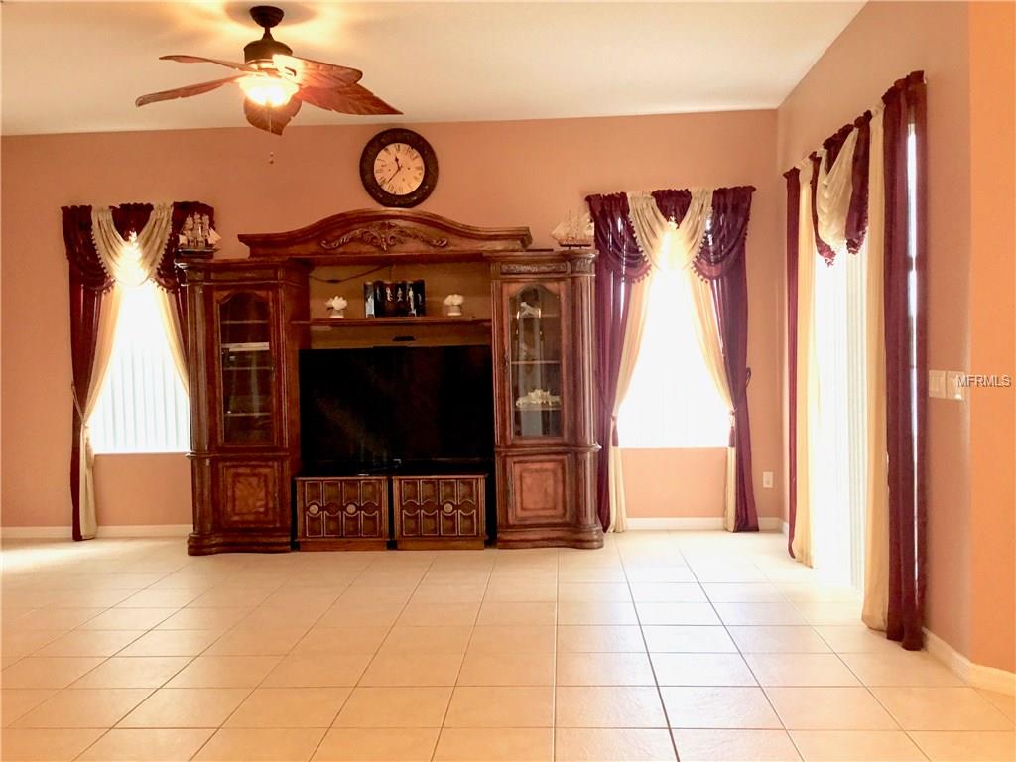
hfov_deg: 58.4
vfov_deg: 45.4
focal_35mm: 31
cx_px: 508
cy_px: 381
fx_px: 910
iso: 100
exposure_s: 1/30
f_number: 2.4
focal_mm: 3.3
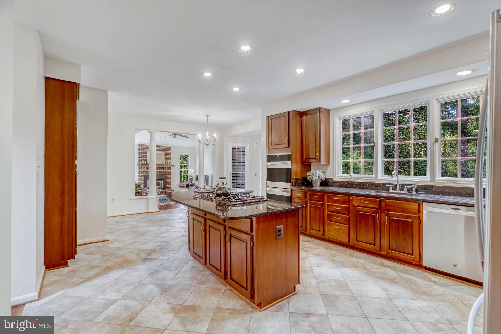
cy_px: 167
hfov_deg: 96.7
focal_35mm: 16
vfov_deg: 73.7
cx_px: 250
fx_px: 223
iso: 1250
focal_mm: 16
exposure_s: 1/15
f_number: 7.1
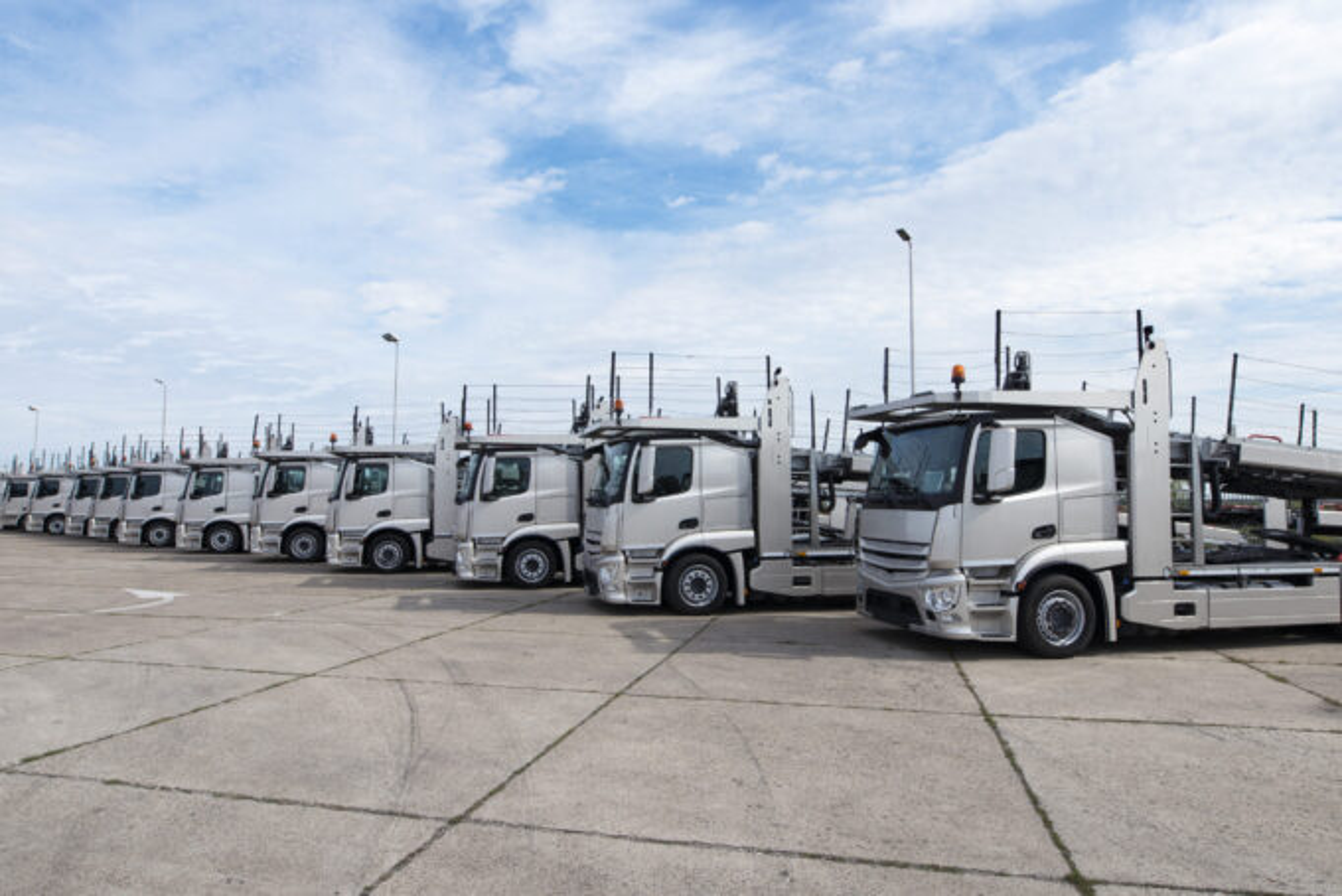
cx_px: 671
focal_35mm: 20
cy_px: 448
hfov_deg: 84.0
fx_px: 746
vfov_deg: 62.0
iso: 320
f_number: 11
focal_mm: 20
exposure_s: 1/640
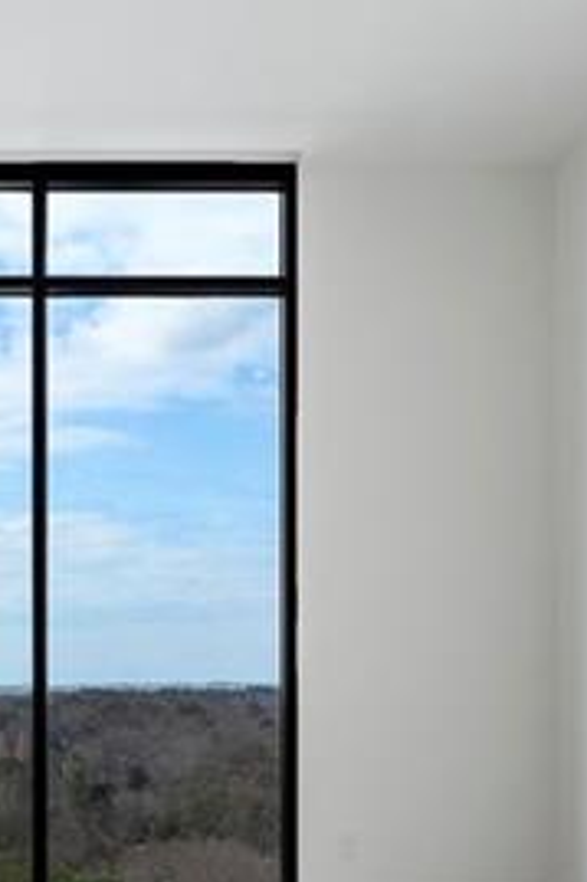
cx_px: 102
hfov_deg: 21.9
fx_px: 1494
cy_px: 669
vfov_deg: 32.2
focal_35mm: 61
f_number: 8
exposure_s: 1/250
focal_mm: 16
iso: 640
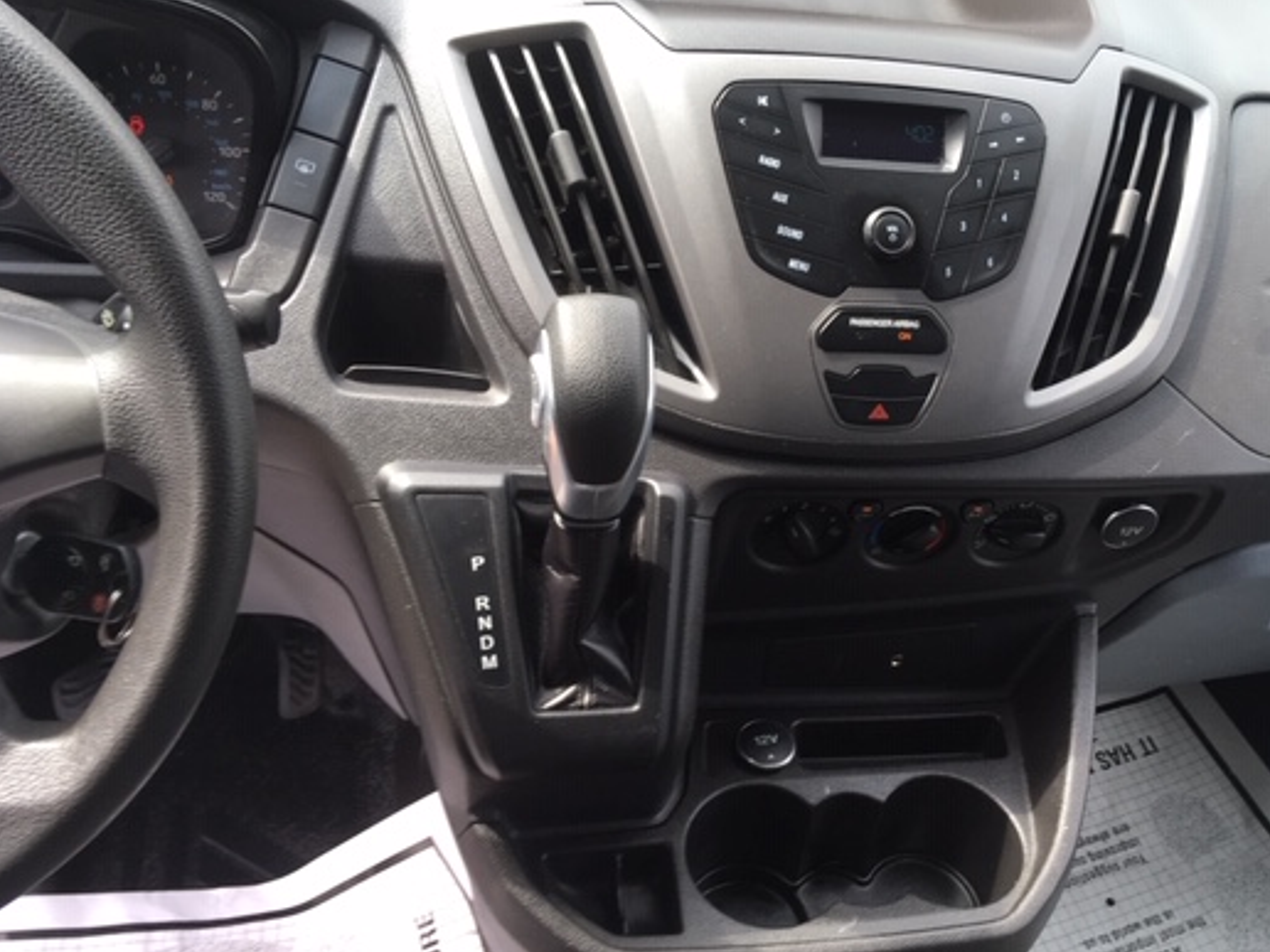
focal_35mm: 36
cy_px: 499
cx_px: 765
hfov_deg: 51.0
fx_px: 1321
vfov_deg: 39.6
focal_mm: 4.15
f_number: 2.2
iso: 25
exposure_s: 1/120
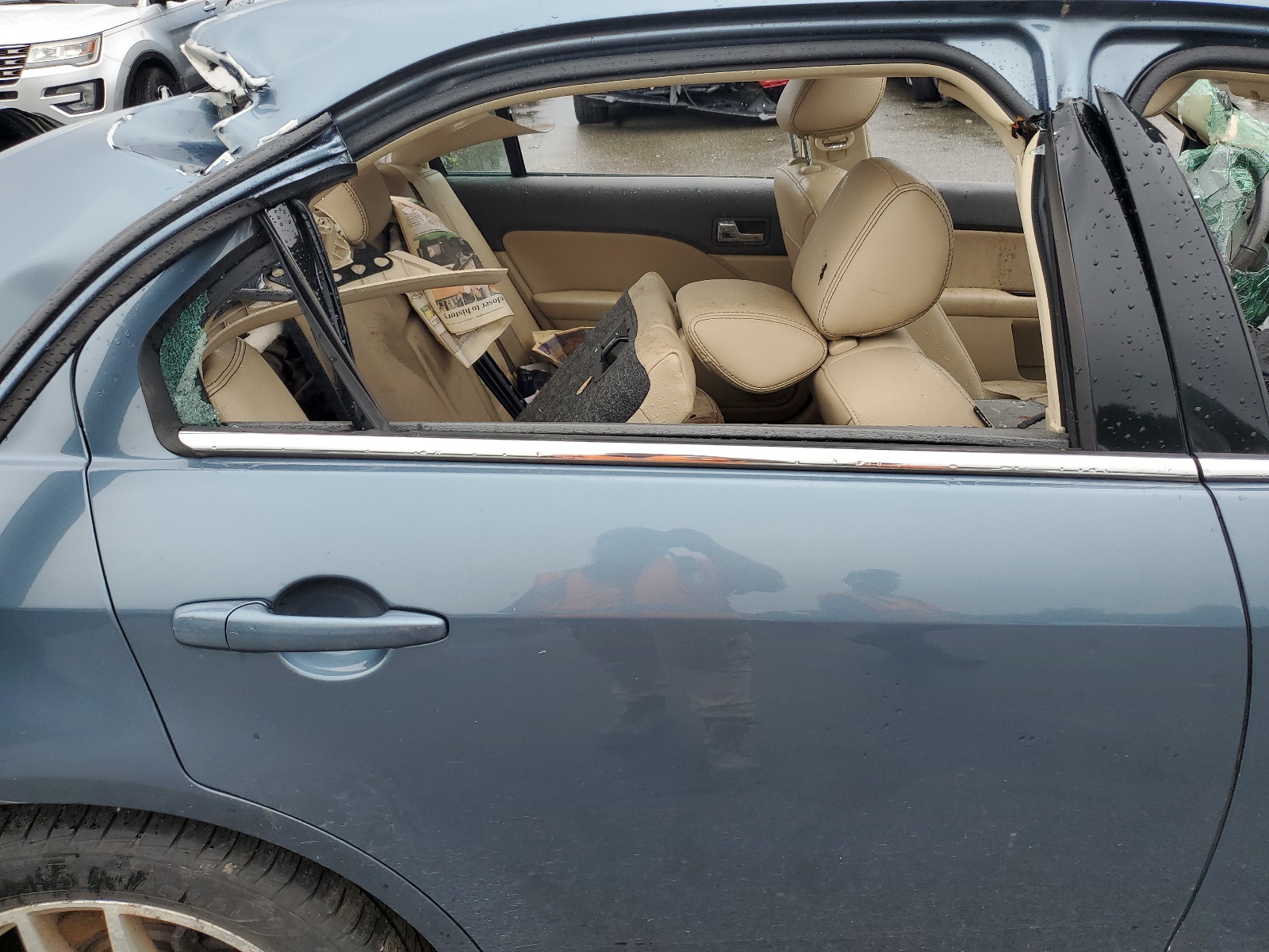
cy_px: 476
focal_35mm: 26
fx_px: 953
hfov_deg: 67.3
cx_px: 634
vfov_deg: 53.1
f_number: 1.5
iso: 50
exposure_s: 1/714
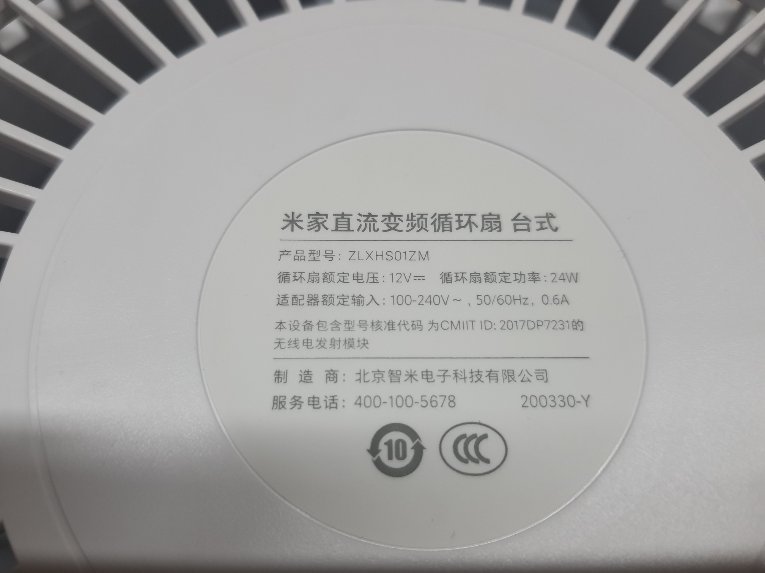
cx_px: 382
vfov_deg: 53.1
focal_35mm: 26
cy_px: 286
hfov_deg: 67.3
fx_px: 575
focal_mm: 4.32
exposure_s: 1/100
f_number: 1.7
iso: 125
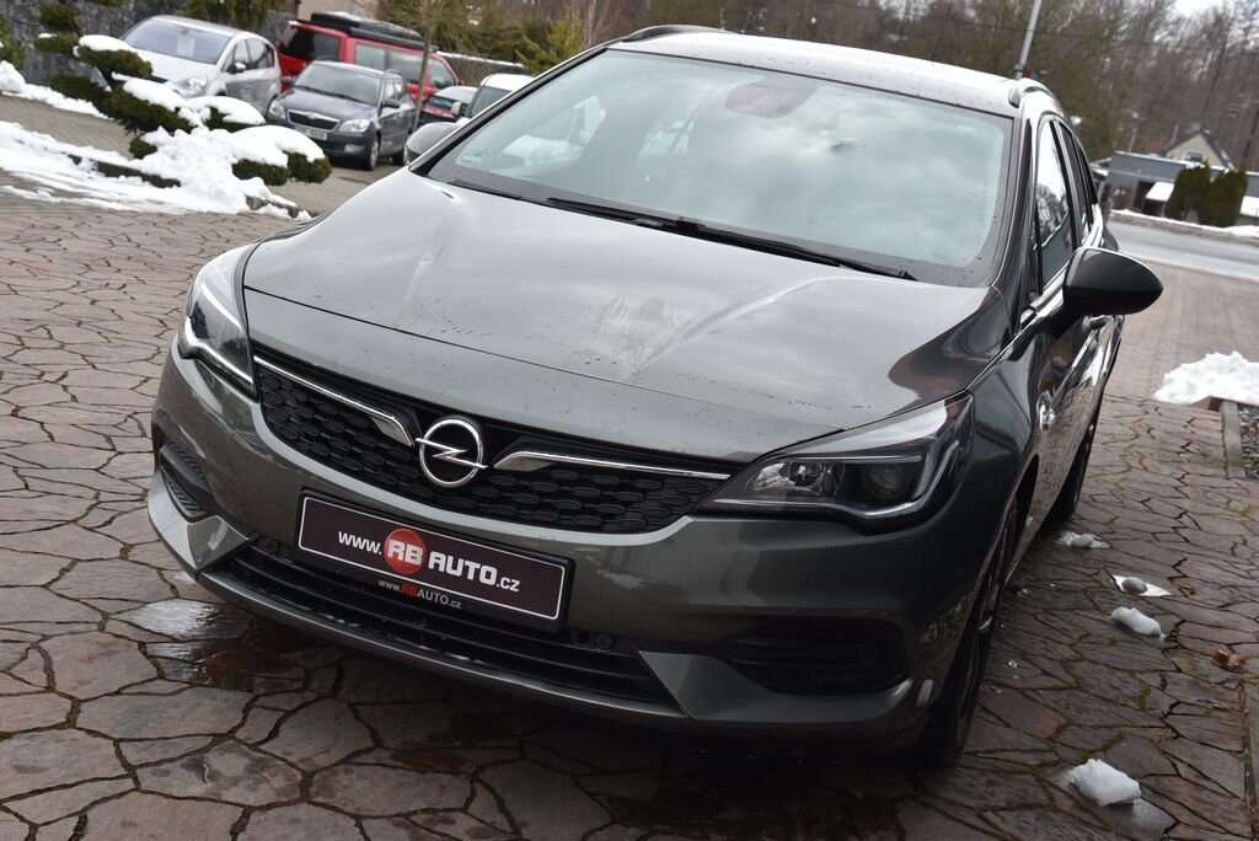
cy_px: 420
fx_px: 1680
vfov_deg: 28.1
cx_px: 630
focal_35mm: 48
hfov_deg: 41.1
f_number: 9
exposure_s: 1/320
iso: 500
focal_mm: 48
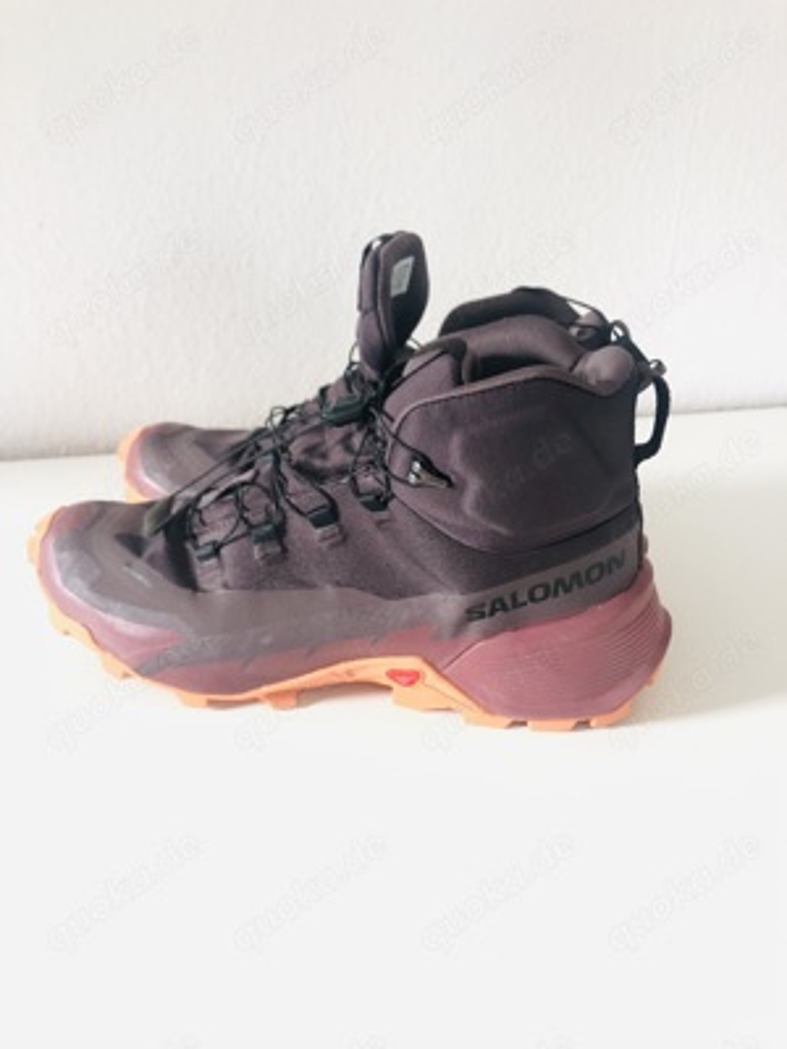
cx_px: 394
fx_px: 849
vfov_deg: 63.4
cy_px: 524
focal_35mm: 28
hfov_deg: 49.7
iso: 40
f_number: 1.8
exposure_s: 1/24
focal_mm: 3.99
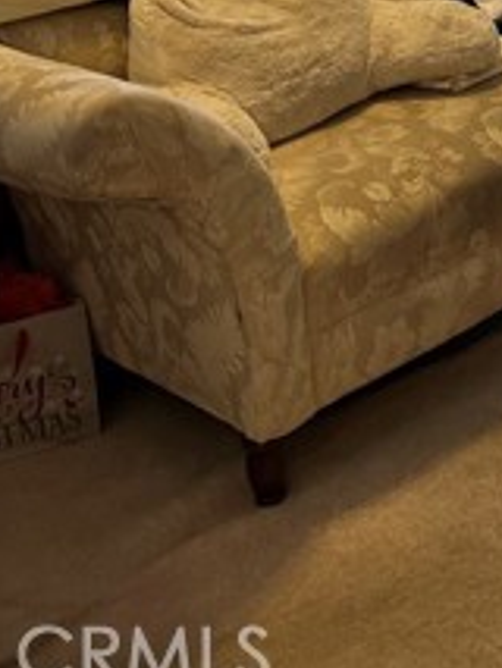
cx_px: 543
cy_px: -304
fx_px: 1507
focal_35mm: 78
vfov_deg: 21.4
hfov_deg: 18.3
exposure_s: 1/120
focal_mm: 5.7
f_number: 1.5
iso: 100
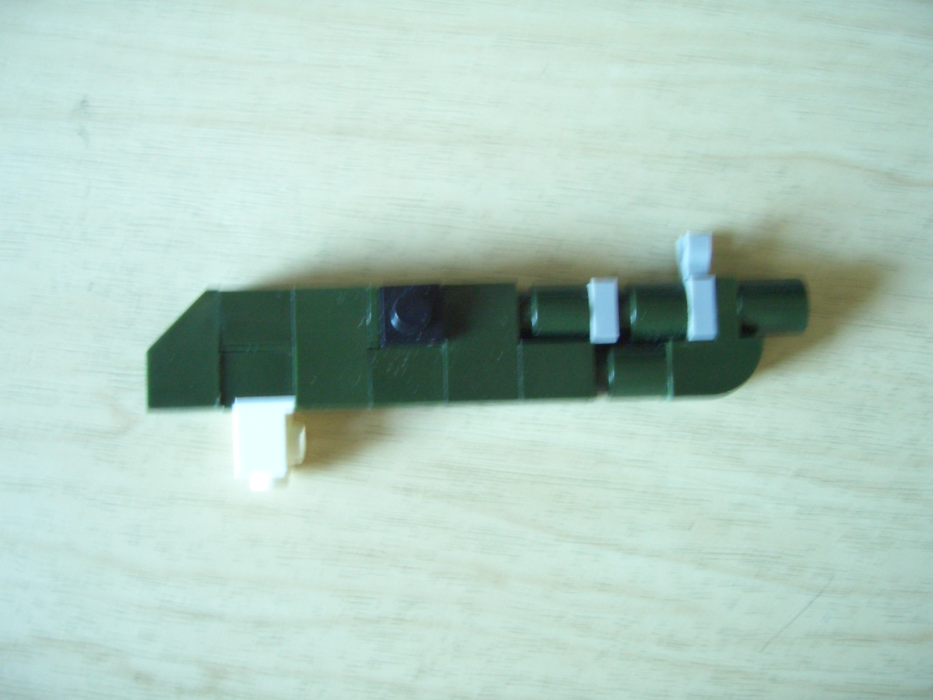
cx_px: 466
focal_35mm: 39
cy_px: 350
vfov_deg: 36.8
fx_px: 1051
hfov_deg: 47.9
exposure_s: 1/10
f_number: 2.8
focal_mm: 8
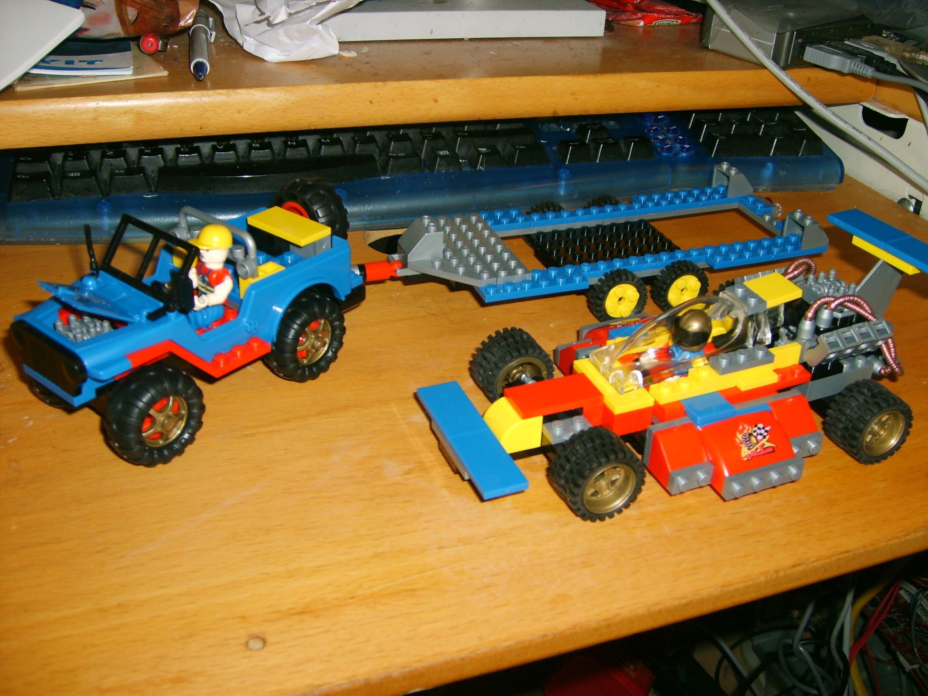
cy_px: 348
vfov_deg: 40.7
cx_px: 464
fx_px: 938
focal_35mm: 35
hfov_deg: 52.6
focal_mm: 5.8
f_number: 2.8
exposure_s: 1/30
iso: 100
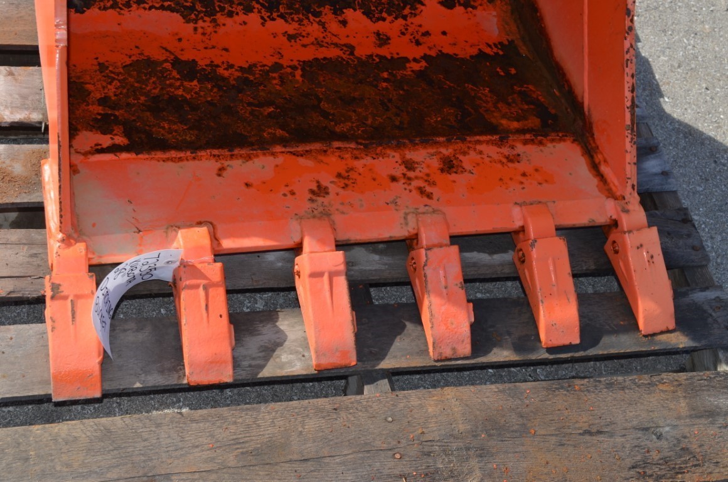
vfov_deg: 22.5
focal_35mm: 60
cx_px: 364
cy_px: 241
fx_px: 1211
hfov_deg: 33.5
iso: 100
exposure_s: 1/200
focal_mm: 40
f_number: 8
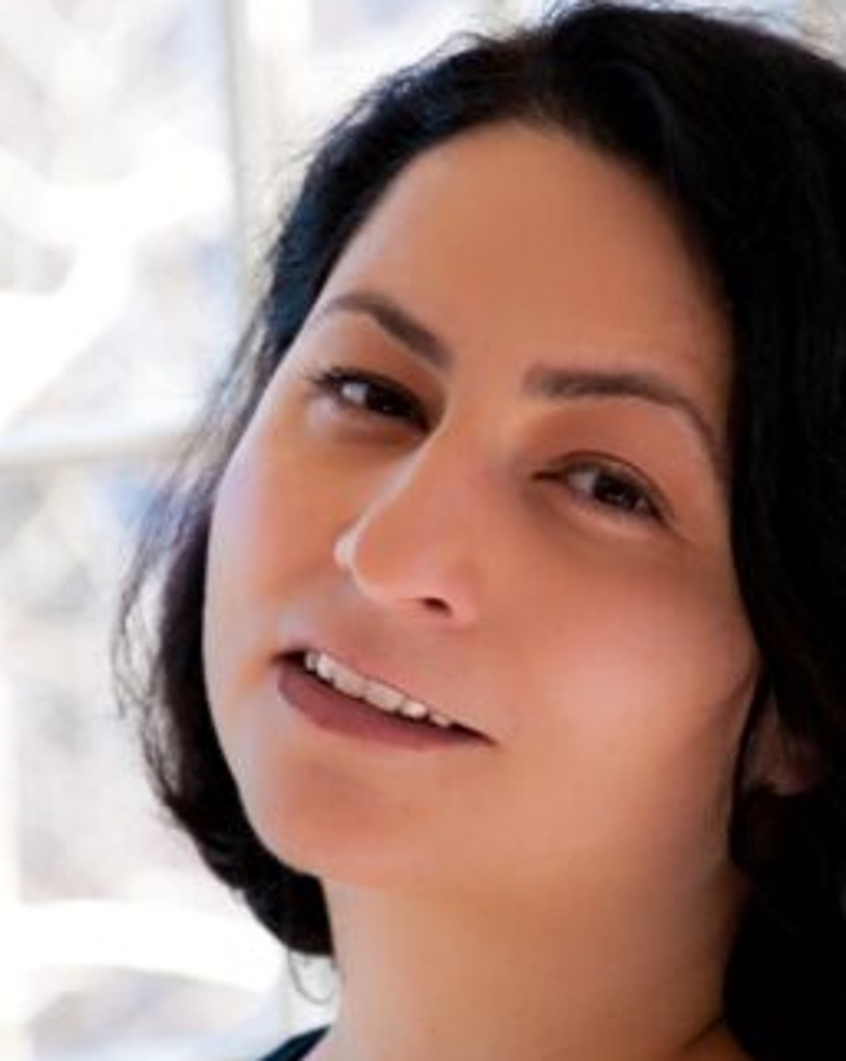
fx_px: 6858
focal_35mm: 219
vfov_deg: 8.8
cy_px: 534
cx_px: 428
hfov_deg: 7.1
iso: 400
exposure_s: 1/160
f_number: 5.6
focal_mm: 105
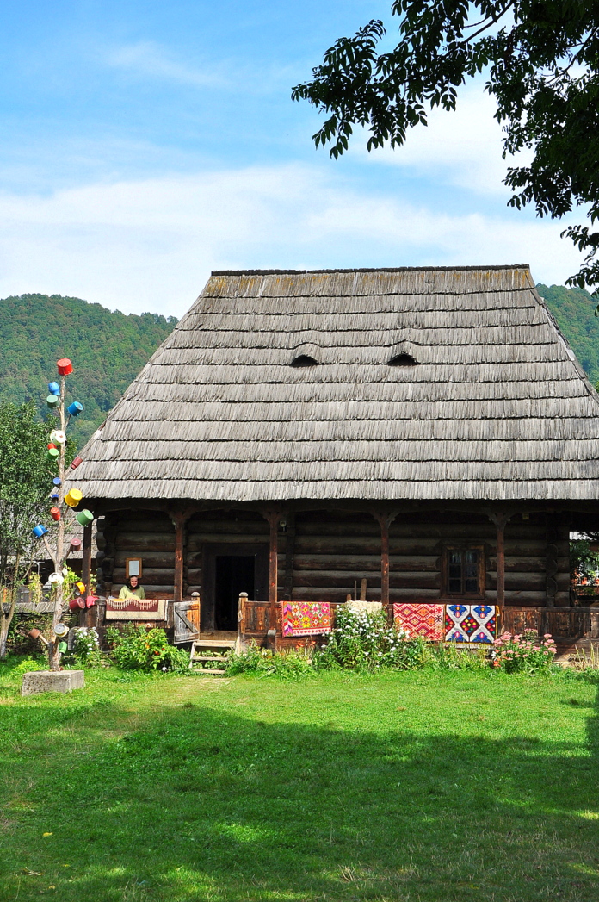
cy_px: 387
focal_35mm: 55
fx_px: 1375
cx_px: 329
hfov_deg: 24.6
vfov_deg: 36.2
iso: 400
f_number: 13
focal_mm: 32
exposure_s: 1/200
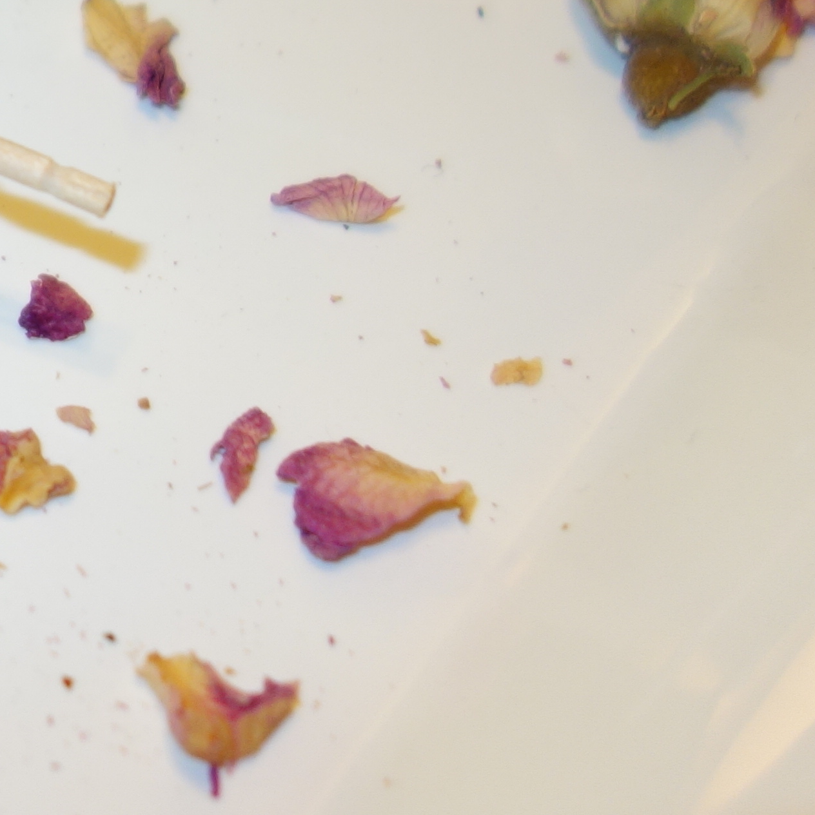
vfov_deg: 16.6
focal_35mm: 103
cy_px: 50
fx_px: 2744
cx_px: -413
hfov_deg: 15.6
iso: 125
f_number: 1.8
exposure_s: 1/30
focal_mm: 10.4
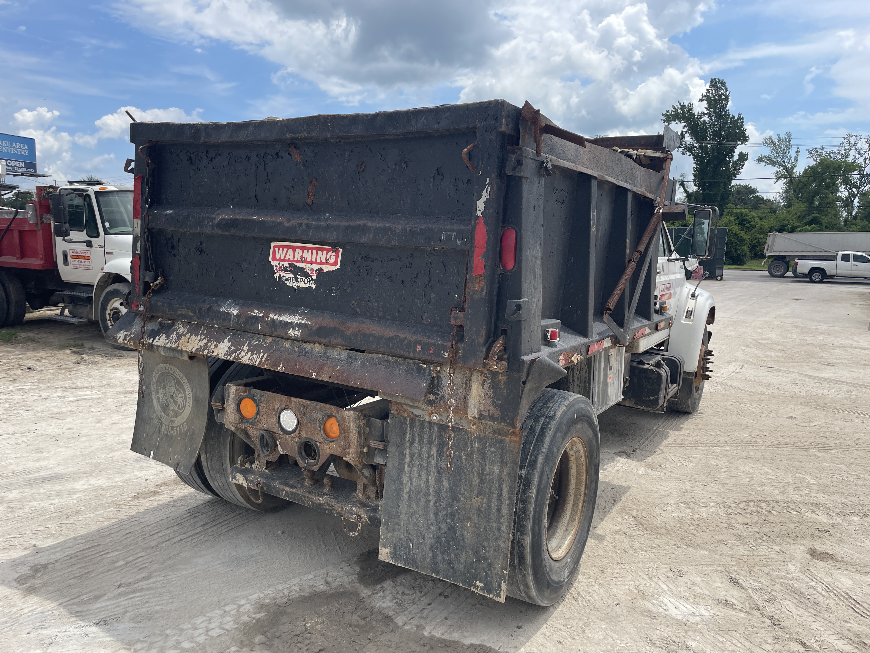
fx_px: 653
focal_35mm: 26
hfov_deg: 67.3
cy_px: 326
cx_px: 435
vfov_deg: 53.1
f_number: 1.6
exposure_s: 1/3205
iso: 32
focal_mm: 4.2
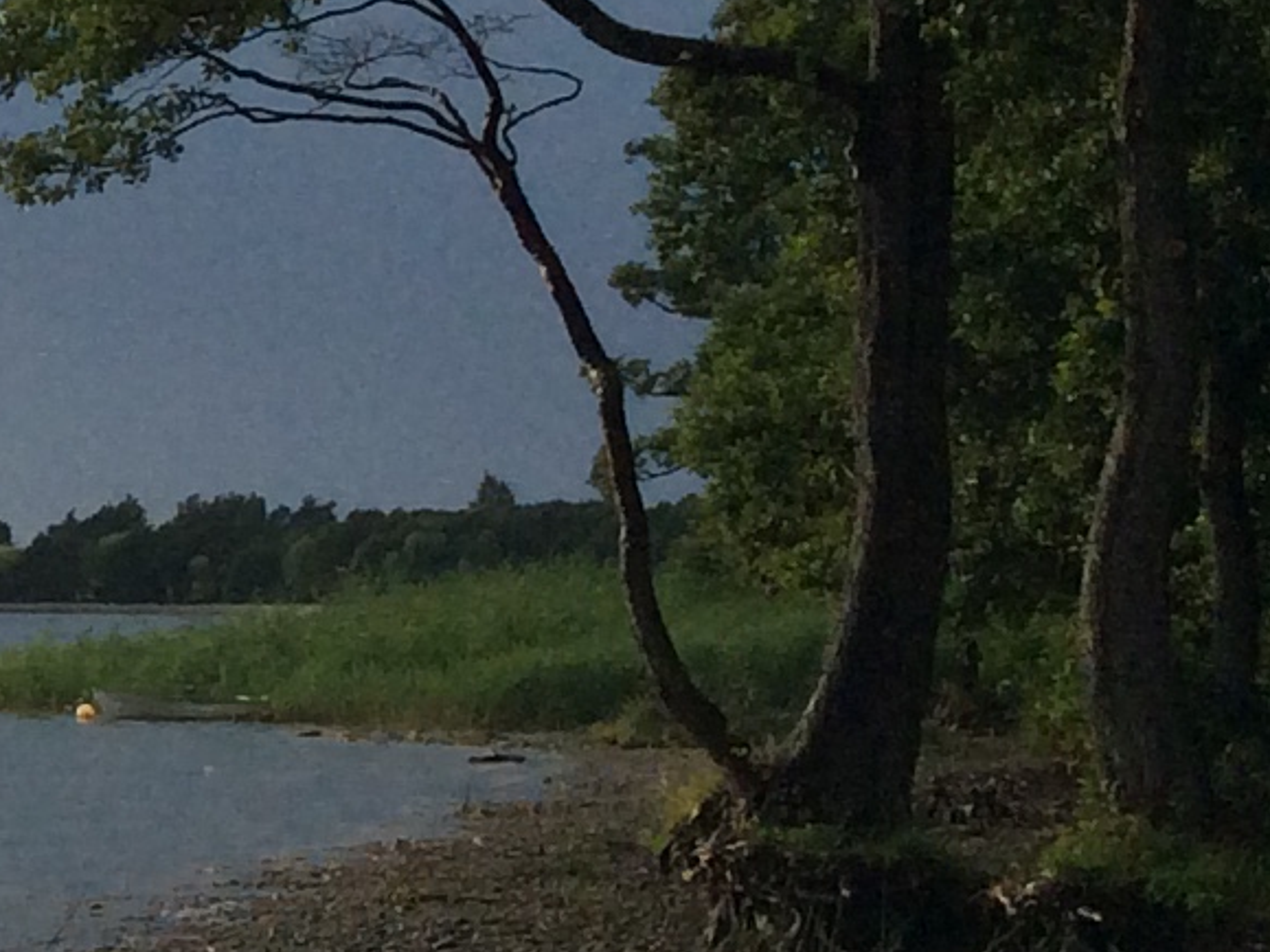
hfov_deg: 12.4
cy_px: 608
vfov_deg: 10.4
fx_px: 5245
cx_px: -1178
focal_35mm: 143
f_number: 2.4
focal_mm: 3.3
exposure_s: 1/953
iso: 32
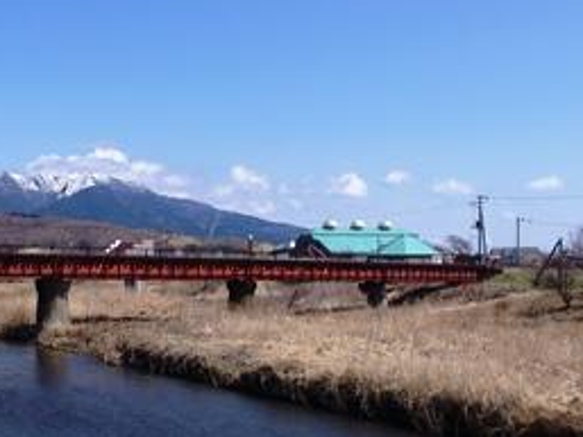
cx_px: 168
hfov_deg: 33.3
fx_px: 960
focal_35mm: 57
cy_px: 240
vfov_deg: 25.7
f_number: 10
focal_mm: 23.1
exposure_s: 1/1000
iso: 400
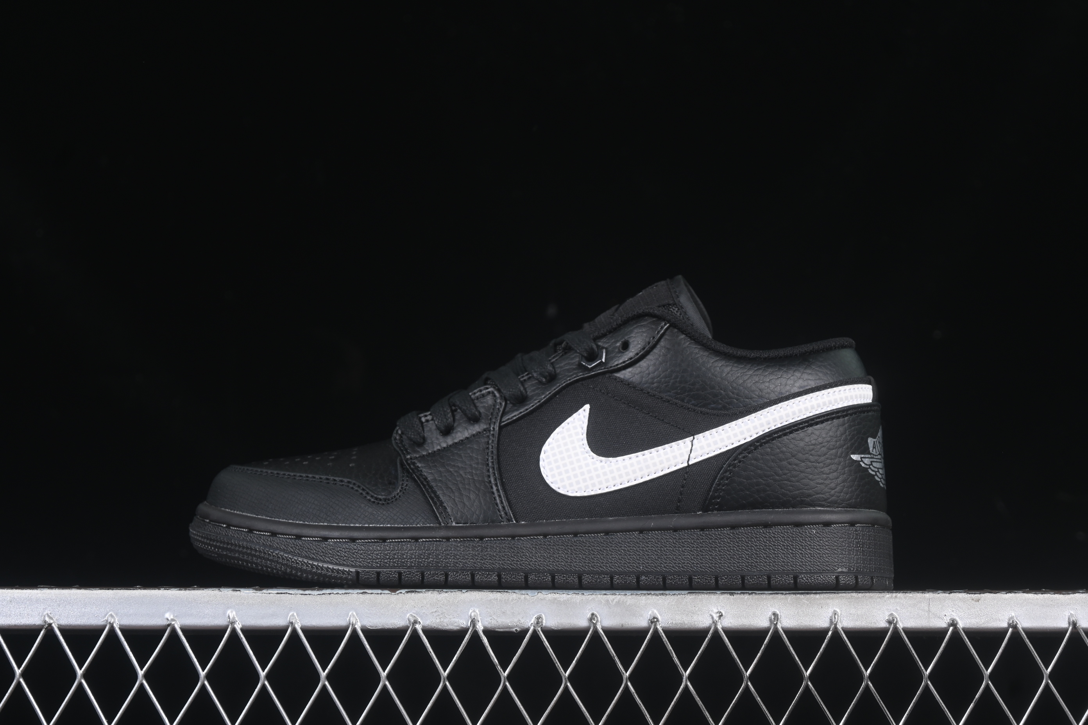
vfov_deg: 18.2
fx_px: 2266
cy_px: 362
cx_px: 544
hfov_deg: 27.0
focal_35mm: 75
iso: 160
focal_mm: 50
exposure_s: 1/50
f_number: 6.3
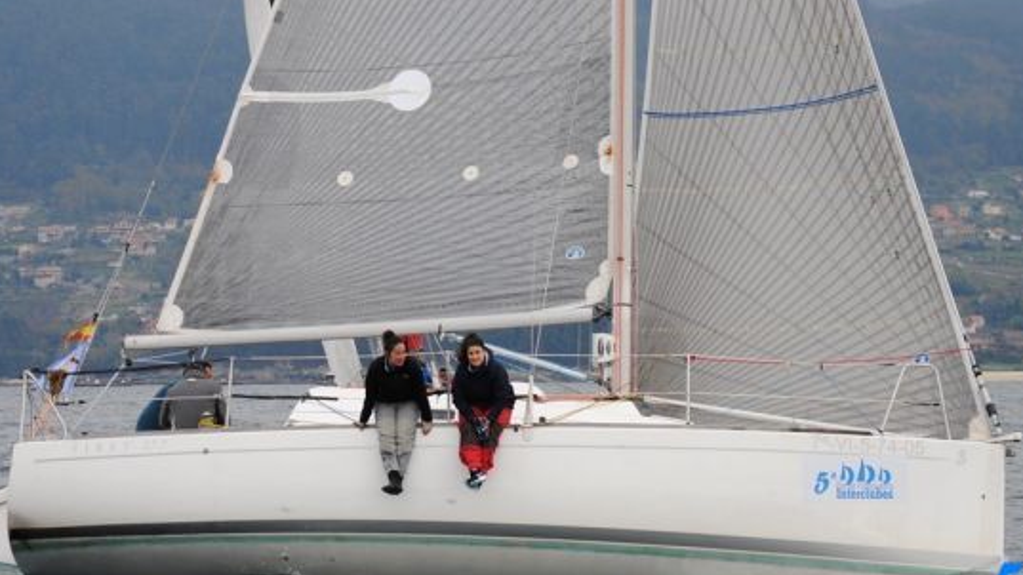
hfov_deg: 12.2
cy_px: 159
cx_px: 442
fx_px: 4768
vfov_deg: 6.9
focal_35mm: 176
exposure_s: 1/400
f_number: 5
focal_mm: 75
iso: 200
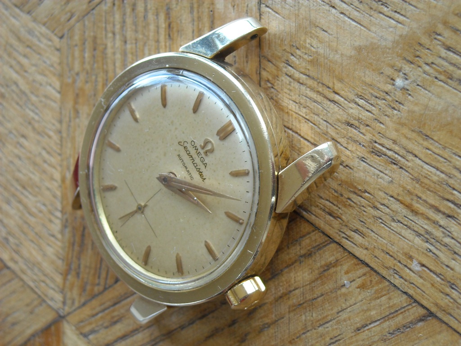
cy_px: 173
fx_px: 1252
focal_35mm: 94
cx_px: 230
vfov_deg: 15.7
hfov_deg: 20.9
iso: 147
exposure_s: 1/60
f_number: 4.4
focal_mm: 15.32
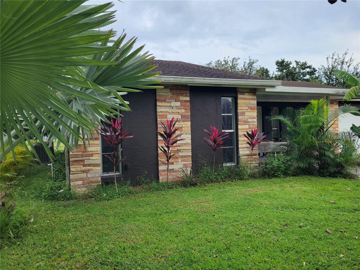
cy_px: 135
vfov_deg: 53.1
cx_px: 180
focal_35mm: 26
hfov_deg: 67.3
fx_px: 270
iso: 40
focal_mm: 5.4
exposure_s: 1/542
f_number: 1.8
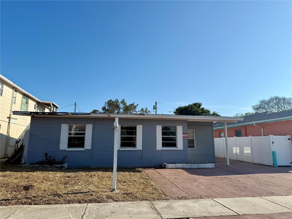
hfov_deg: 71.6
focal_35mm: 24
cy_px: 110
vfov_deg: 56.8
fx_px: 202
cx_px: 146
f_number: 1.78
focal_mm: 6.76
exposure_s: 1/6173
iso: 80
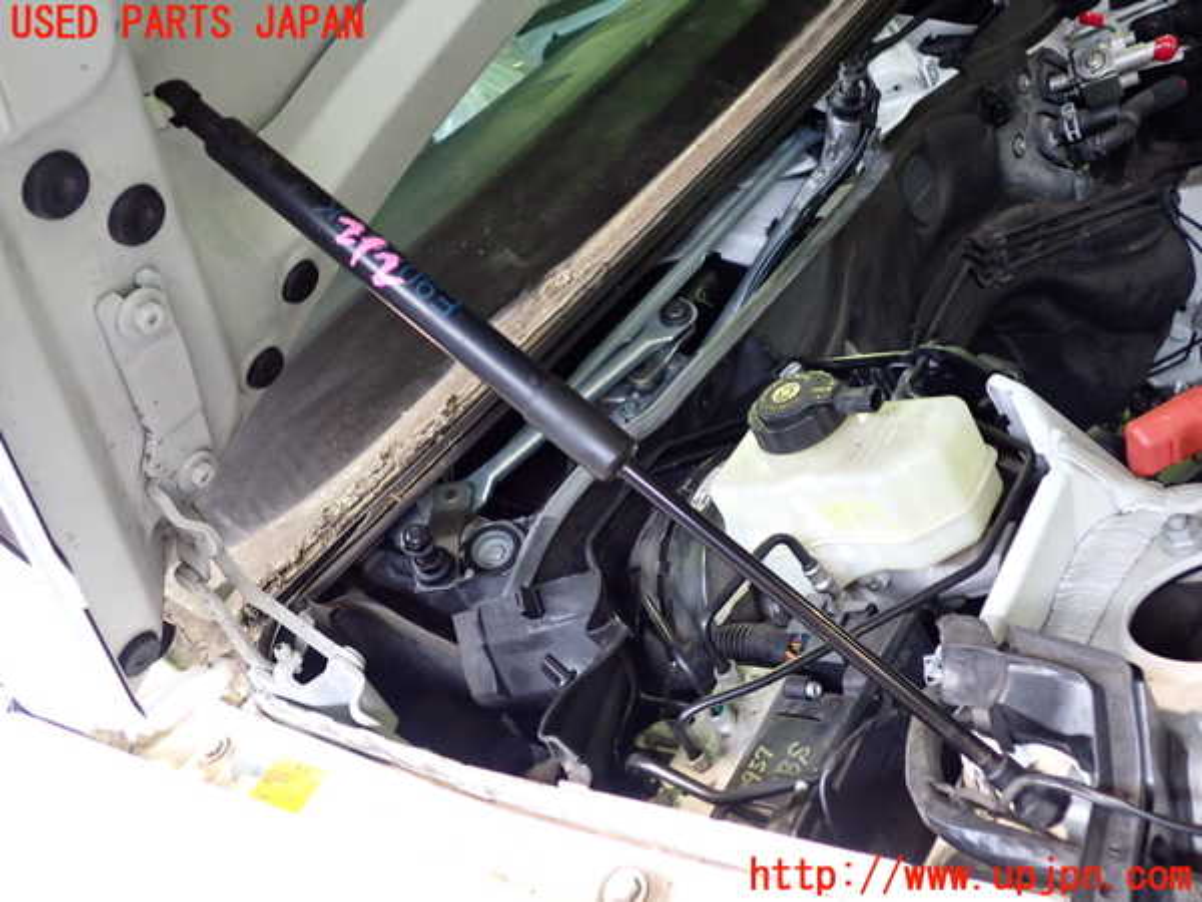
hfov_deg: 60.0
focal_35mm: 30
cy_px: 451
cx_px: 601
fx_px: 1042
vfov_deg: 46.8
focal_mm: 5.4
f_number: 2.3
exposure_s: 1/30
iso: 640
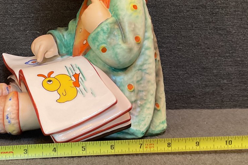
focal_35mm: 61
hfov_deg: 32.6
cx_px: 83
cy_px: 55
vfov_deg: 22.2
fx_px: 420
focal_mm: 3
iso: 200
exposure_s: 1/40
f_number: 1.8
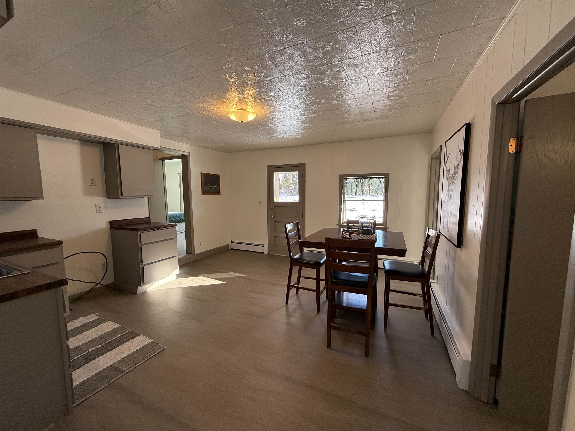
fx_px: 233
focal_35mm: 14
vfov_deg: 85.7
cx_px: 288
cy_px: 216
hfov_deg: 102.1
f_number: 2.2
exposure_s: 1/99
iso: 125
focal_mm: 2.22
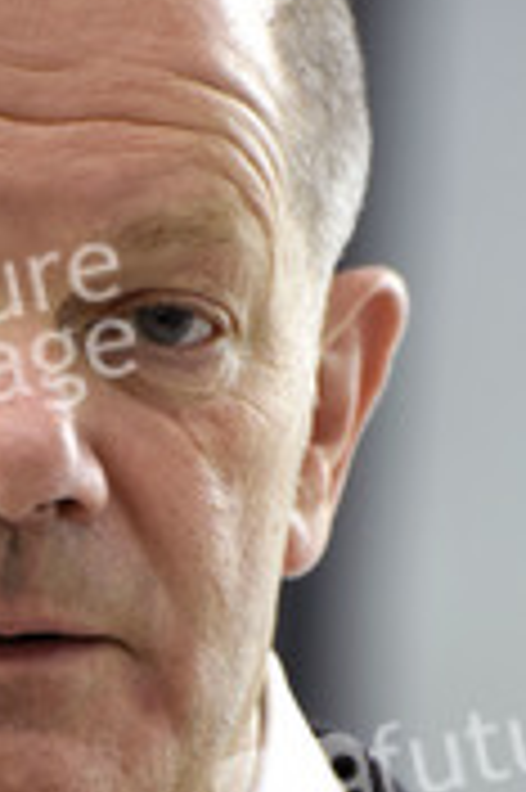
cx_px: 36
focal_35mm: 680
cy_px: 576
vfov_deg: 3.0
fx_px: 14932
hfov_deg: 2.0
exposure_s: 1/320
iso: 3200
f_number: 5.6
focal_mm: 300
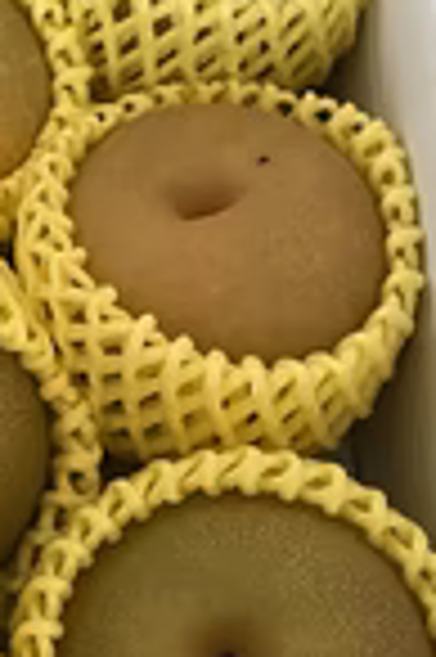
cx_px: -157
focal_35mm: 74
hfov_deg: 17.1
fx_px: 1347
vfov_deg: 27.4
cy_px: 338
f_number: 1.8
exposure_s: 1/49
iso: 500
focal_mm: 4.25
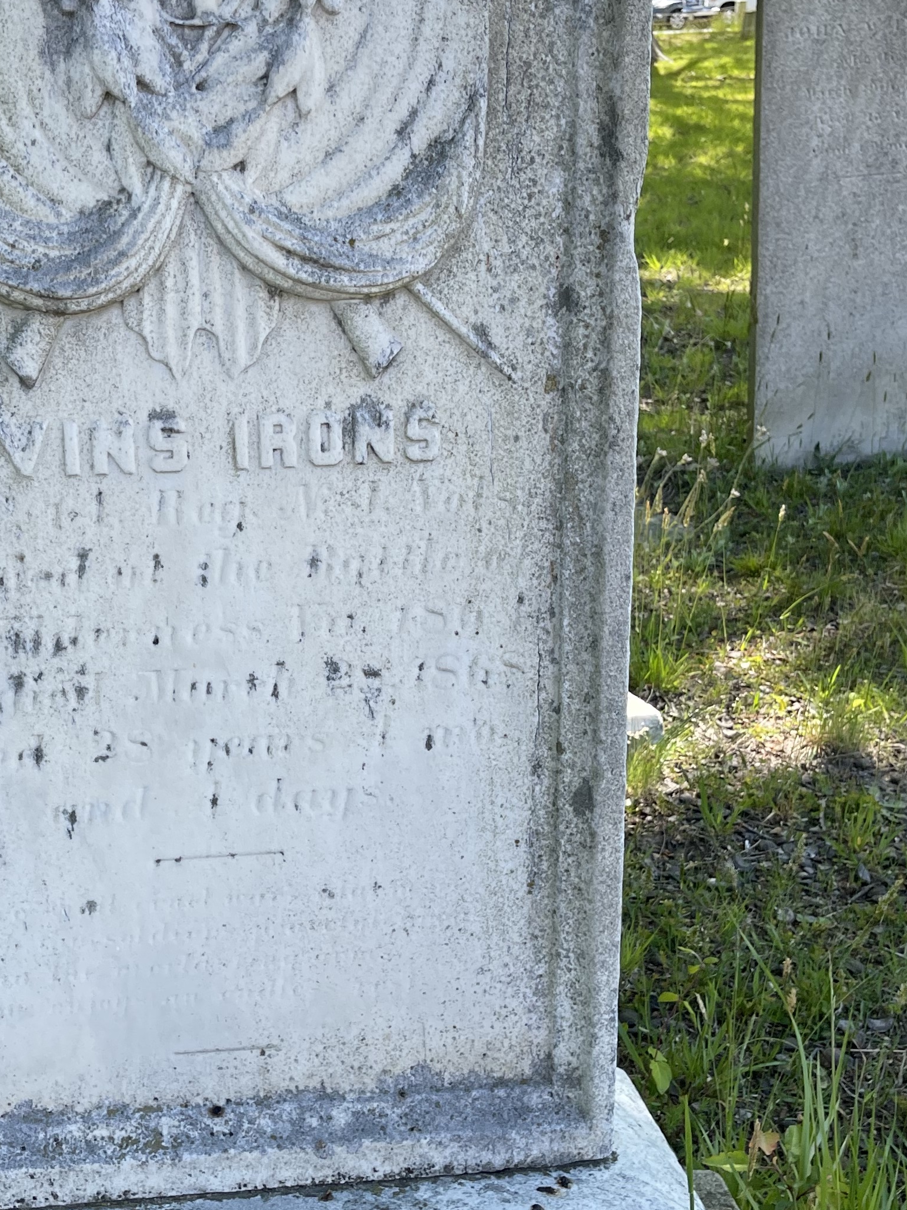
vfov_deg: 37.5
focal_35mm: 51
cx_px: 274
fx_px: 1782
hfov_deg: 28.3
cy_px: 615
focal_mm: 5.1
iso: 32
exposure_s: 1/1087
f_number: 1.6
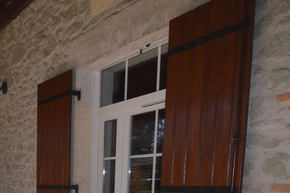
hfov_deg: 40.1
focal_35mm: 41
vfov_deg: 28.5
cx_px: -15
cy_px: 229
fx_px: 330
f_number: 9.5
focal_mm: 10
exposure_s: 1/200
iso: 100
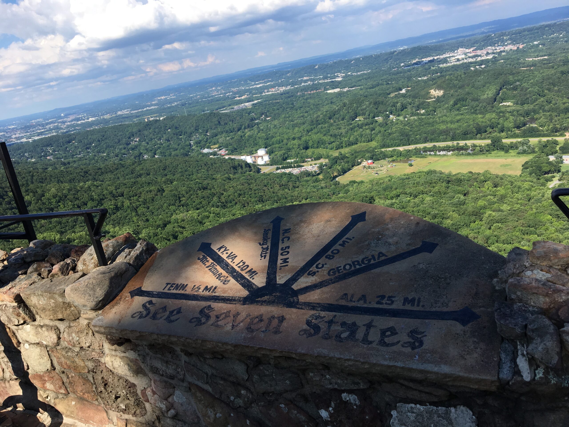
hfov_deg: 61.7
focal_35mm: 29
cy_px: 214
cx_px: 284
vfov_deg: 48.2
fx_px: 477
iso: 25
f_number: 2.2
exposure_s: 1/1148
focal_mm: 4.15
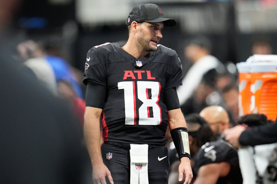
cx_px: 138
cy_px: 92
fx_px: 4615
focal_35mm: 600
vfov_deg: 2.3
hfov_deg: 3.4
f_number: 2.8
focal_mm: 400
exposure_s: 1/2500
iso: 5000
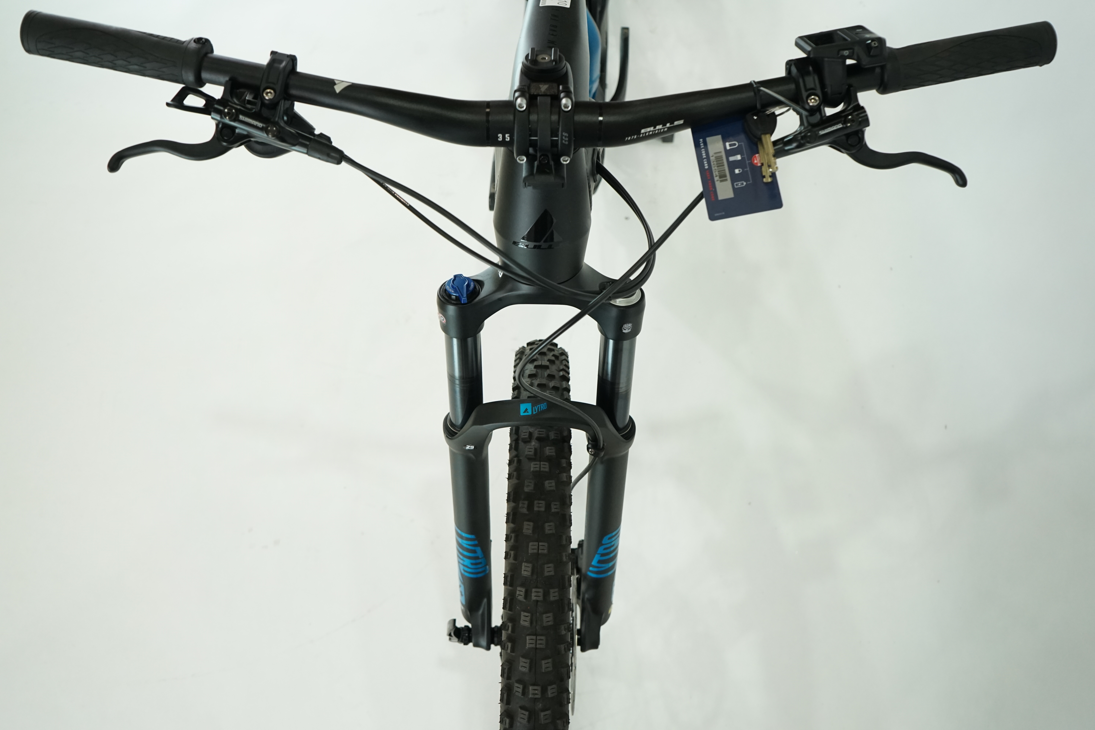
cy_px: 365
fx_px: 1034
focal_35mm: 34
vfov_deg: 38.9
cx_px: 548
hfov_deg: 55.8
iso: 1600
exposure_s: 1/200
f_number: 5.6
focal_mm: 34
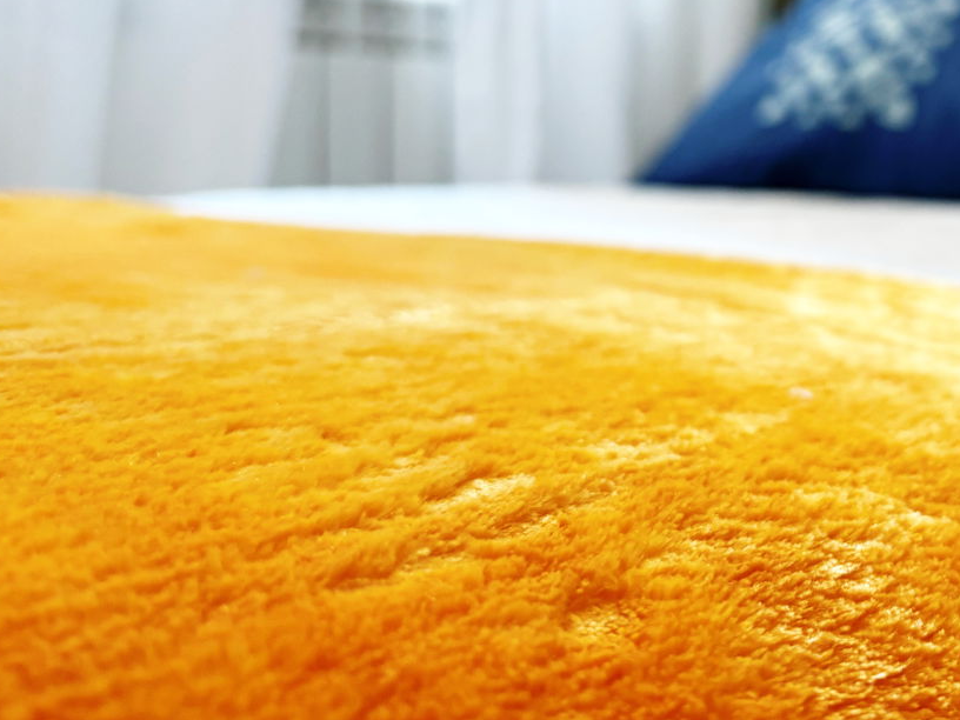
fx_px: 1414
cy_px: 147
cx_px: 869
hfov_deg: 35.2
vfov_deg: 28.0
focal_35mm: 51
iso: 160
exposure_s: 1/50
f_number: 1.6
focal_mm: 5.96
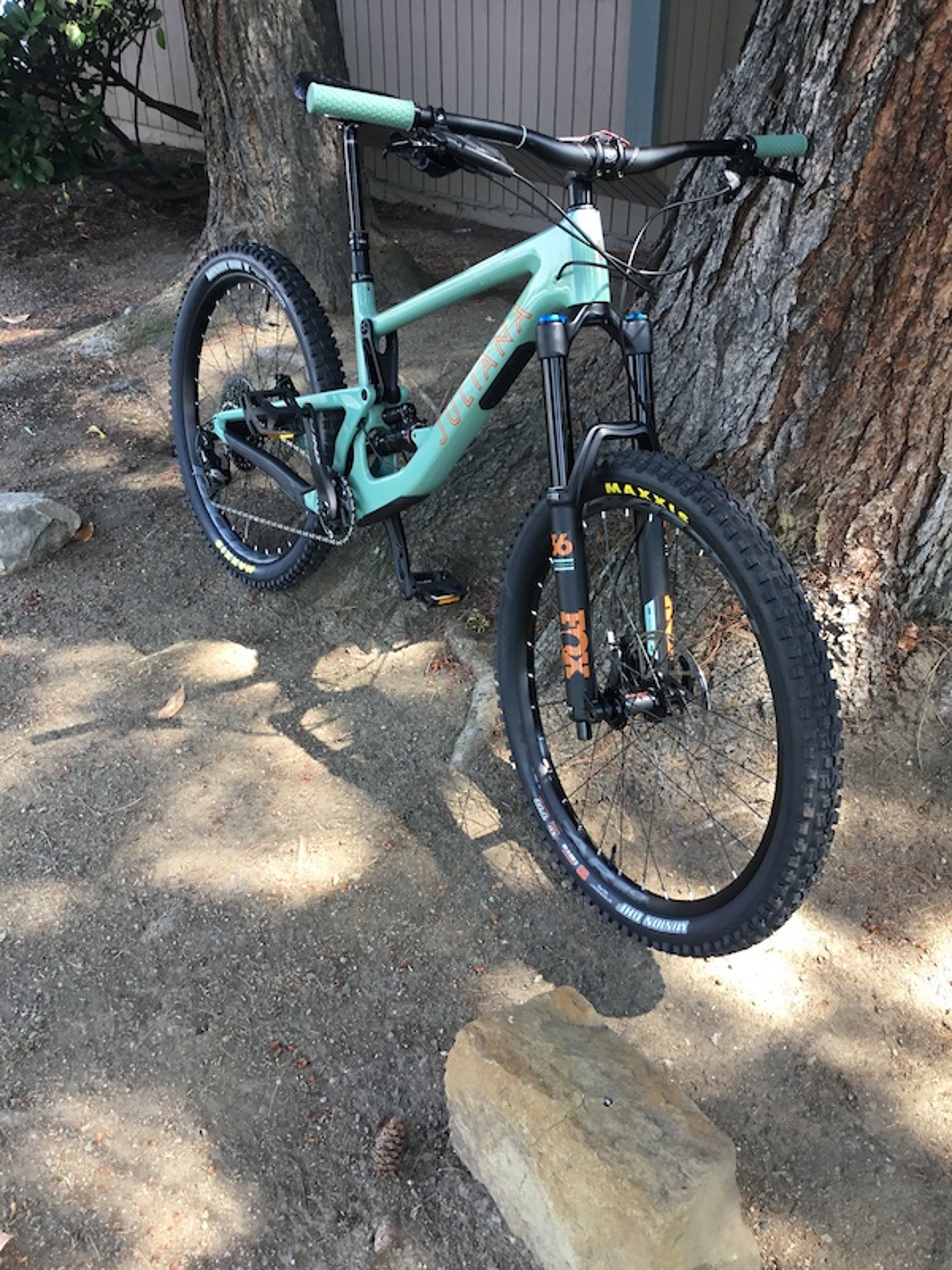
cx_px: 476
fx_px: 1137
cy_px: 635
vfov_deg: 58.4
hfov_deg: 45.4
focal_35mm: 31
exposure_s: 1/60
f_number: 2.4
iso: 32
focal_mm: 3.3
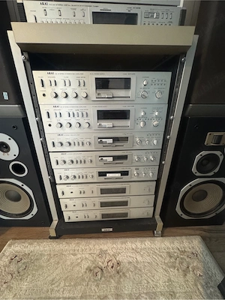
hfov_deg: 85.7
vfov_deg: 102.1
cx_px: 112
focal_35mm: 14
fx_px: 121
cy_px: 150
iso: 1000
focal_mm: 2.22
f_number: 2.2
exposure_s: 1/60
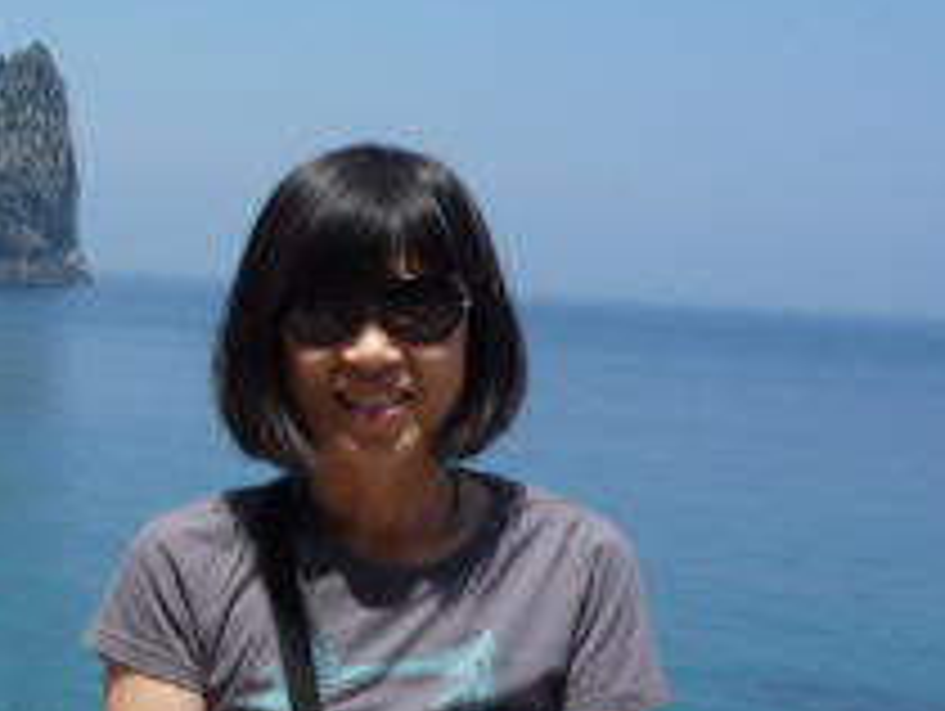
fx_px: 2733
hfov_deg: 19.0
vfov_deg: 14.8
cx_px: -36
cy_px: 178
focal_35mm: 100
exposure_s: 1/640
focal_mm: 7.3
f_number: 4.5
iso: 100
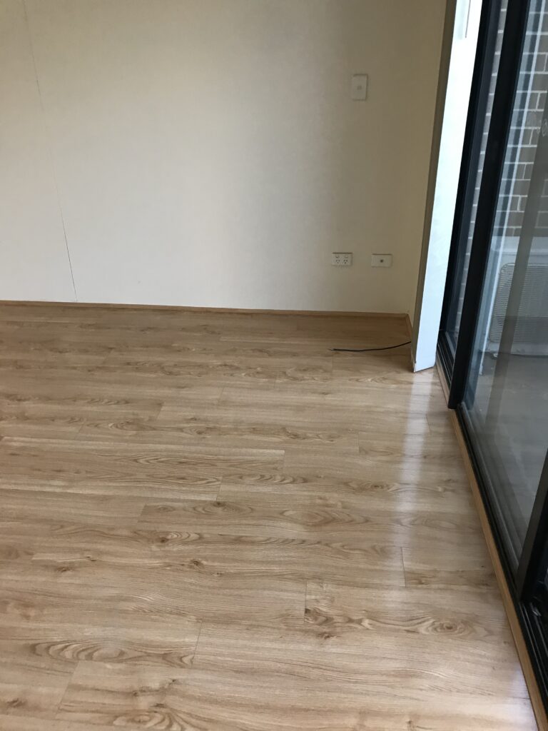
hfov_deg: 49.7
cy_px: 366
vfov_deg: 63.4
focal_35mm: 28
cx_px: 274
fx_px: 591
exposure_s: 1/25
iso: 40
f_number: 1.8
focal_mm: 3.99
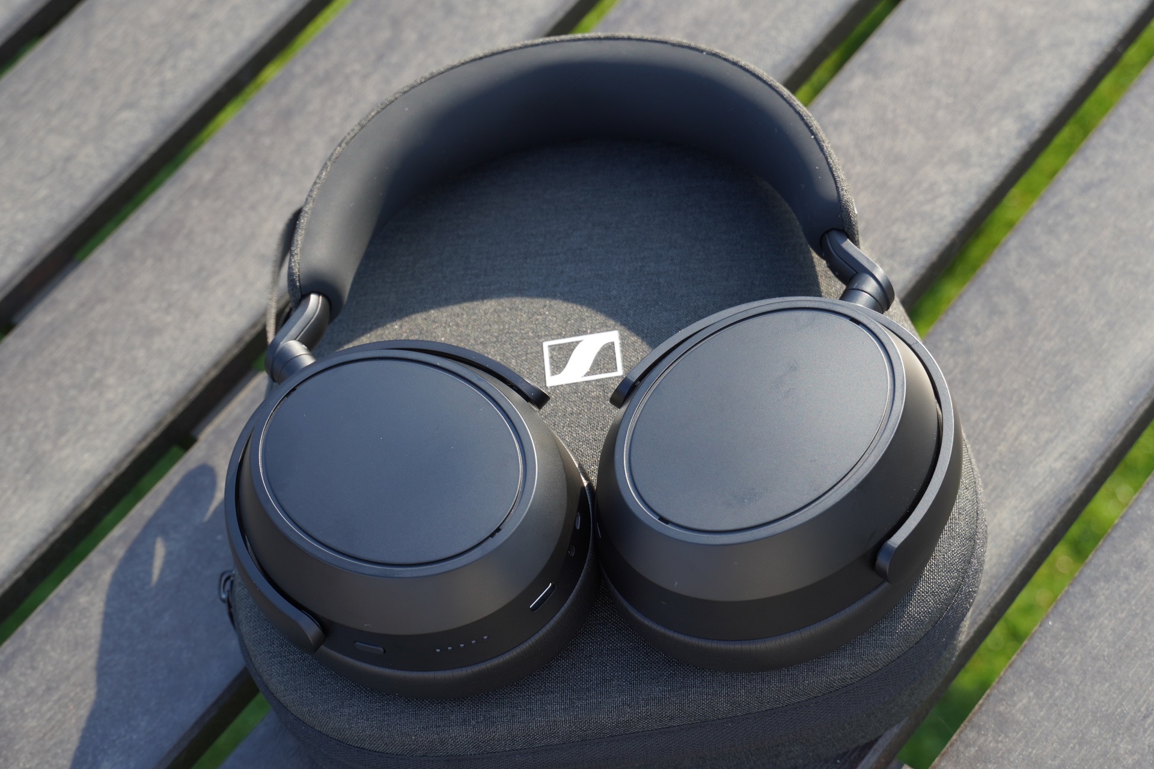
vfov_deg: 17.2
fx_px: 2548
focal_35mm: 80
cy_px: 384
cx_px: 577
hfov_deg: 25.5
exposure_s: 1/100
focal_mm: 53
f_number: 7.1
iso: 125
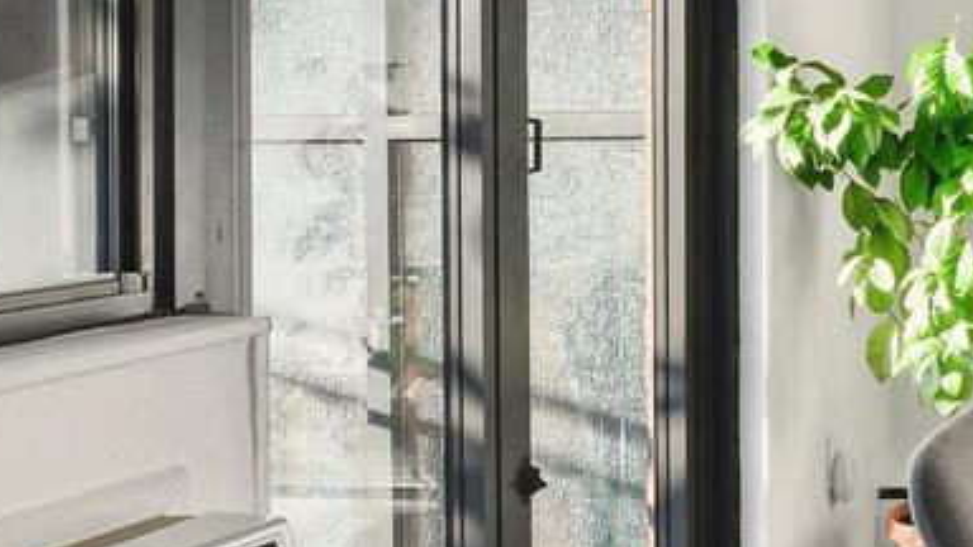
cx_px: 1503
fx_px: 1419
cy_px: 94
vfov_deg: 21.5
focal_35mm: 55
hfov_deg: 26.2
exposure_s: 1/125
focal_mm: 14
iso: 250
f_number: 10
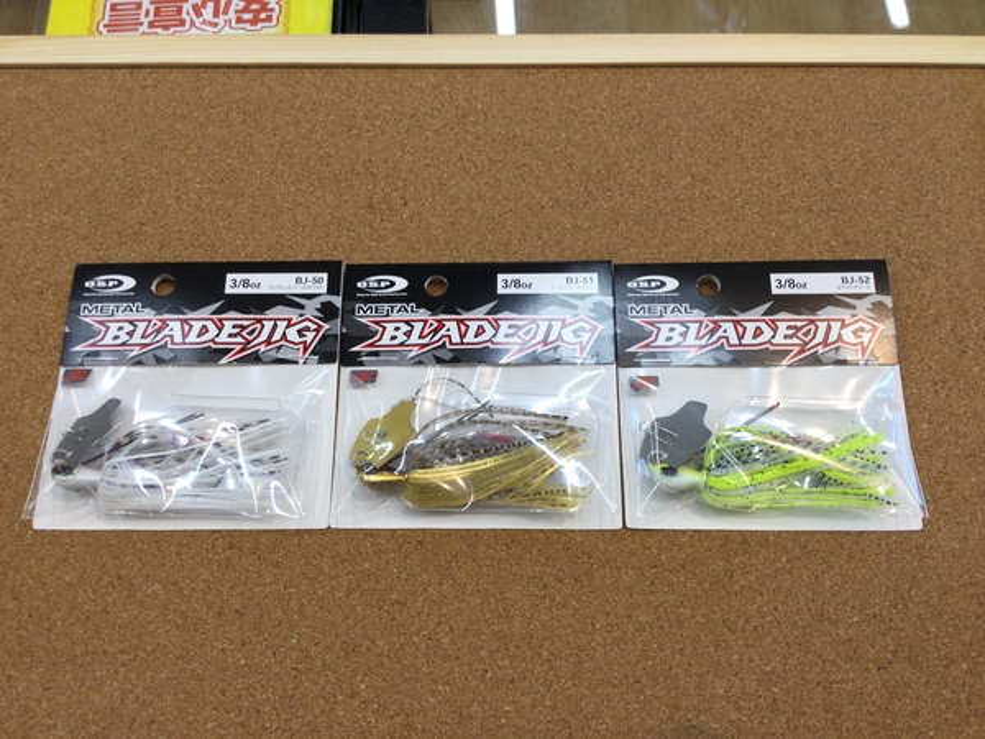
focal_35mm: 31
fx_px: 882
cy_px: 370
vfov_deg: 45.4
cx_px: 492
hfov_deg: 58.4
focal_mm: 3.3
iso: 32
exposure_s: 1/60
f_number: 2.4
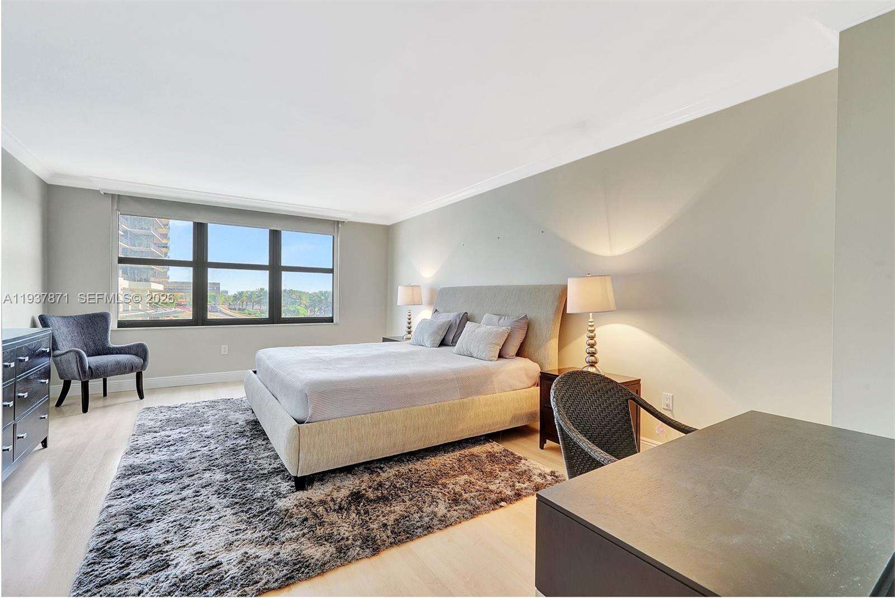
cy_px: 299
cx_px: 448
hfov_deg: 96.7
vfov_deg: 73.8
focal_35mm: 16
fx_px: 398
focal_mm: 16
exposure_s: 1/3.33
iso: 640
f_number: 13
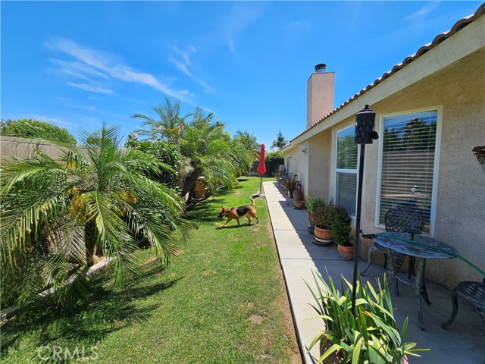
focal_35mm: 13
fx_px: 182
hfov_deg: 106.2
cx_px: 242
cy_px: 182
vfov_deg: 89.9
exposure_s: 1/2271
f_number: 2.2
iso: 50
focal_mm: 2.2
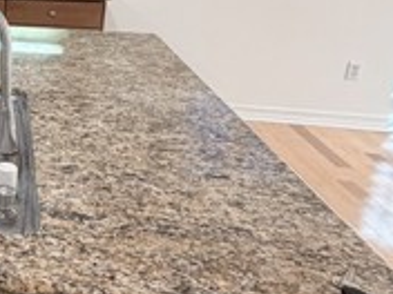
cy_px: 42
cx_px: -174
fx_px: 579
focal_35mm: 51
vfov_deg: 27.7
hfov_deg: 27.7
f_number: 2.2
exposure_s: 1/60
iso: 200
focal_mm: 2.22
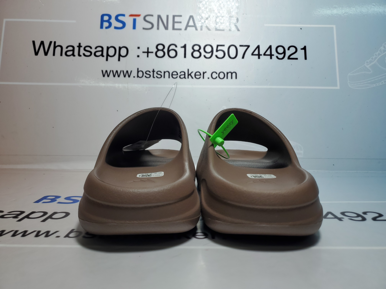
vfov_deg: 53.1
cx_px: 193
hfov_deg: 67.3
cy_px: 144
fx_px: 290
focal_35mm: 26
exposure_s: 1/689
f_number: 1.5
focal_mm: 4.3
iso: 50
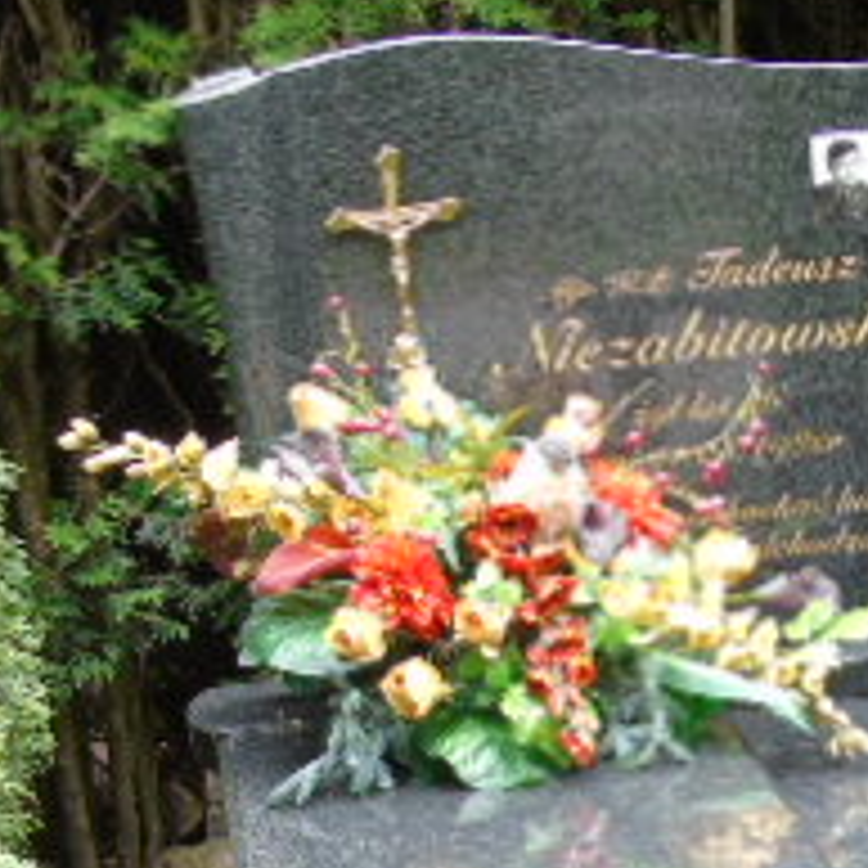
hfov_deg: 14.5
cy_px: 1012
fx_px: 3319
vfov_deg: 14.5
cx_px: 958
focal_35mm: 117
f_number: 3.9
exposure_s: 1/40
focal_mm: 7.1
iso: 80
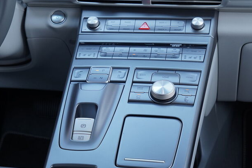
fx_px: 497
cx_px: 125
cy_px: 85
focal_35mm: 71
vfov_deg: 19.2
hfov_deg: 28.4
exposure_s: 1/125
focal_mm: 45
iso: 1250
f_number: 7.1
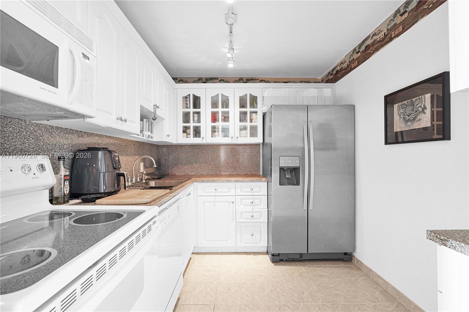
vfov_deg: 73.7
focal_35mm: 16
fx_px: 208
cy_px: 156
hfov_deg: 96.7
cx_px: 234
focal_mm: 16
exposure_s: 1/30
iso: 2500
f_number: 8
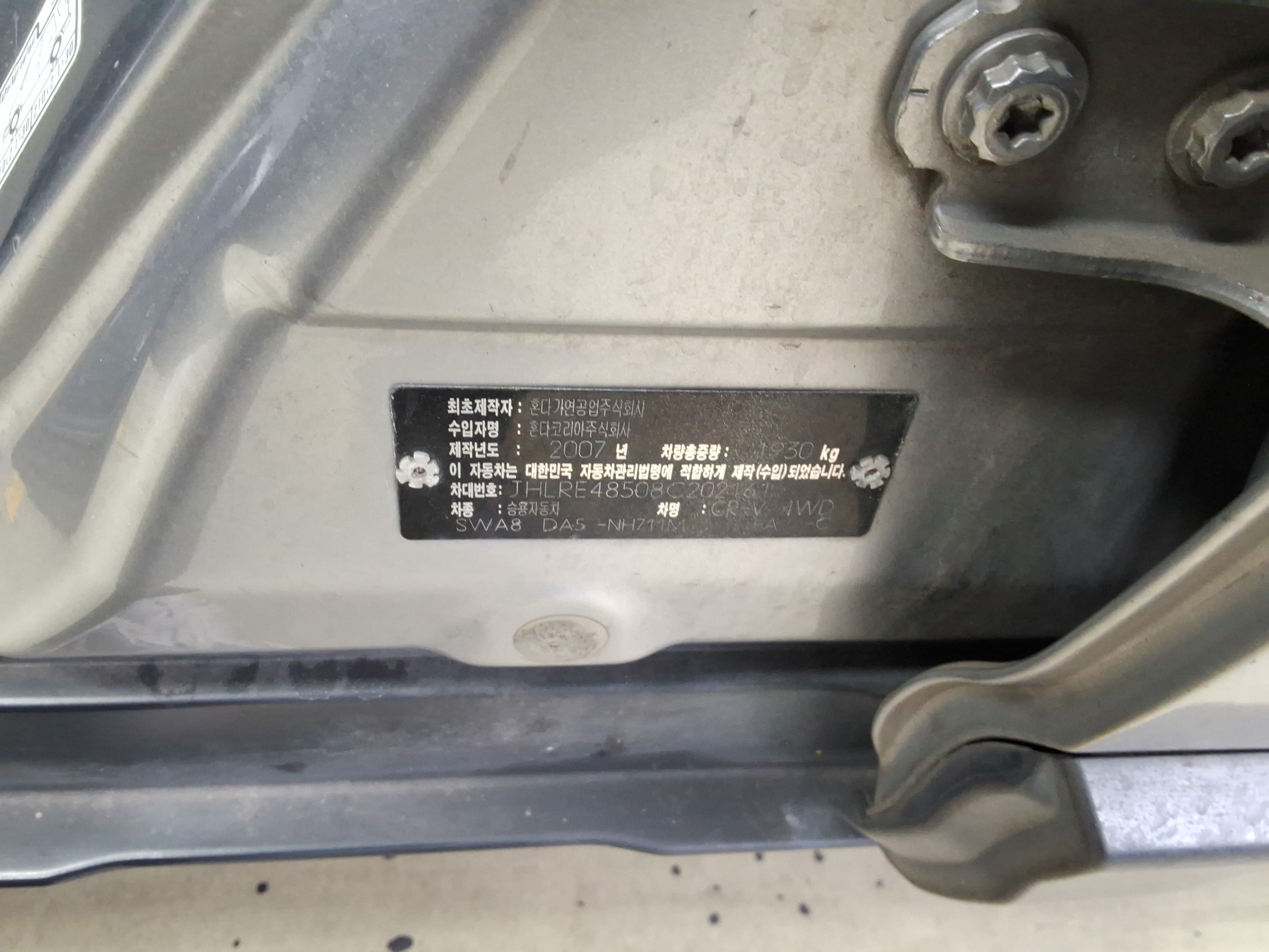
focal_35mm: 28
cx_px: 634
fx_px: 1026
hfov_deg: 63.4
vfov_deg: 49.7
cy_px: 476
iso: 176
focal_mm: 2.91
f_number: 1.9
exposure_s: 1/30
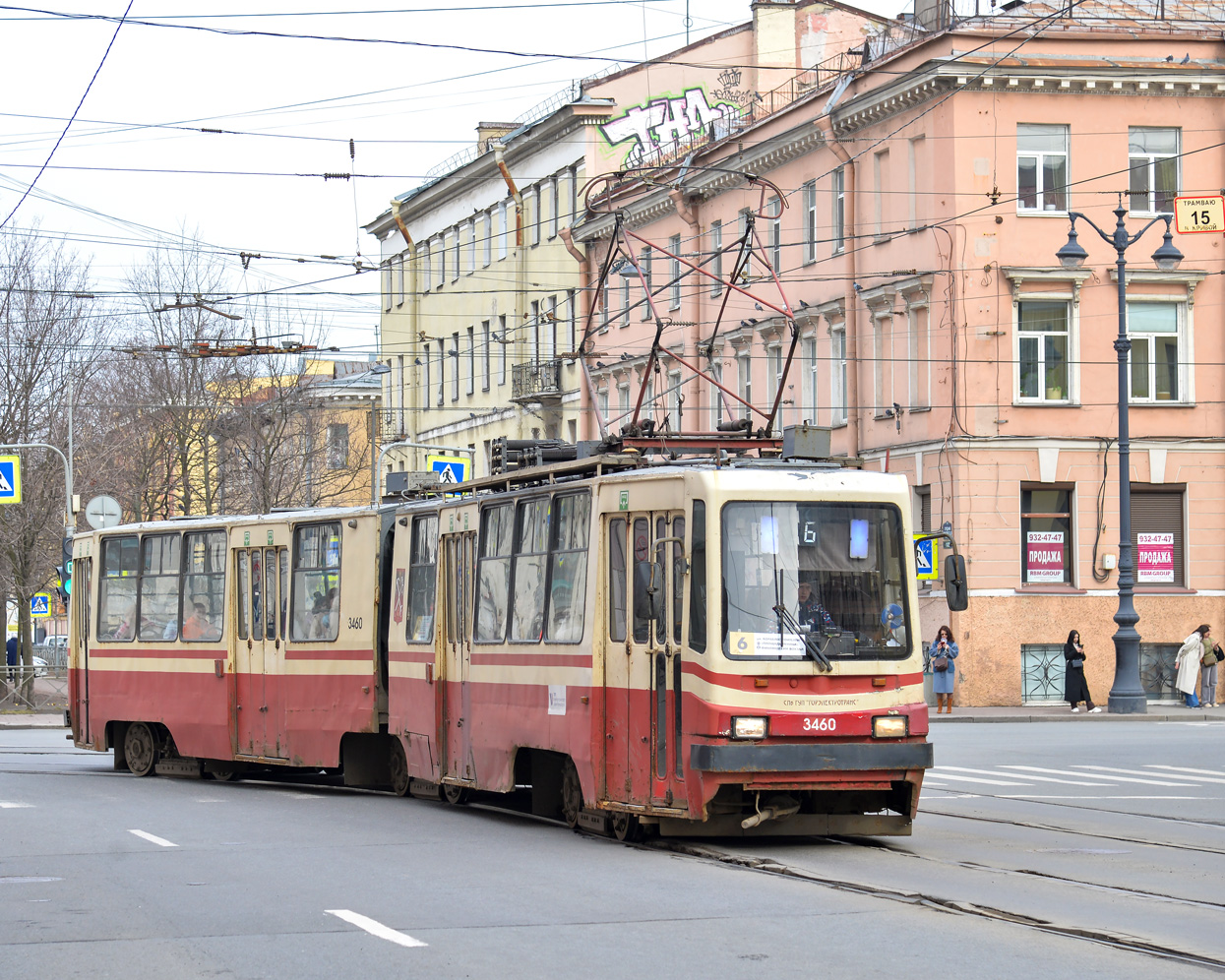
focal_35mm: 104
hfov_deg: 18.4
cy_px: 491
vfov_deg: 14.8
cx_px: 541
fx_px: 3771
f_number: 5.6
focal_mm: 92
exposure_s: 1/400
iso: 400
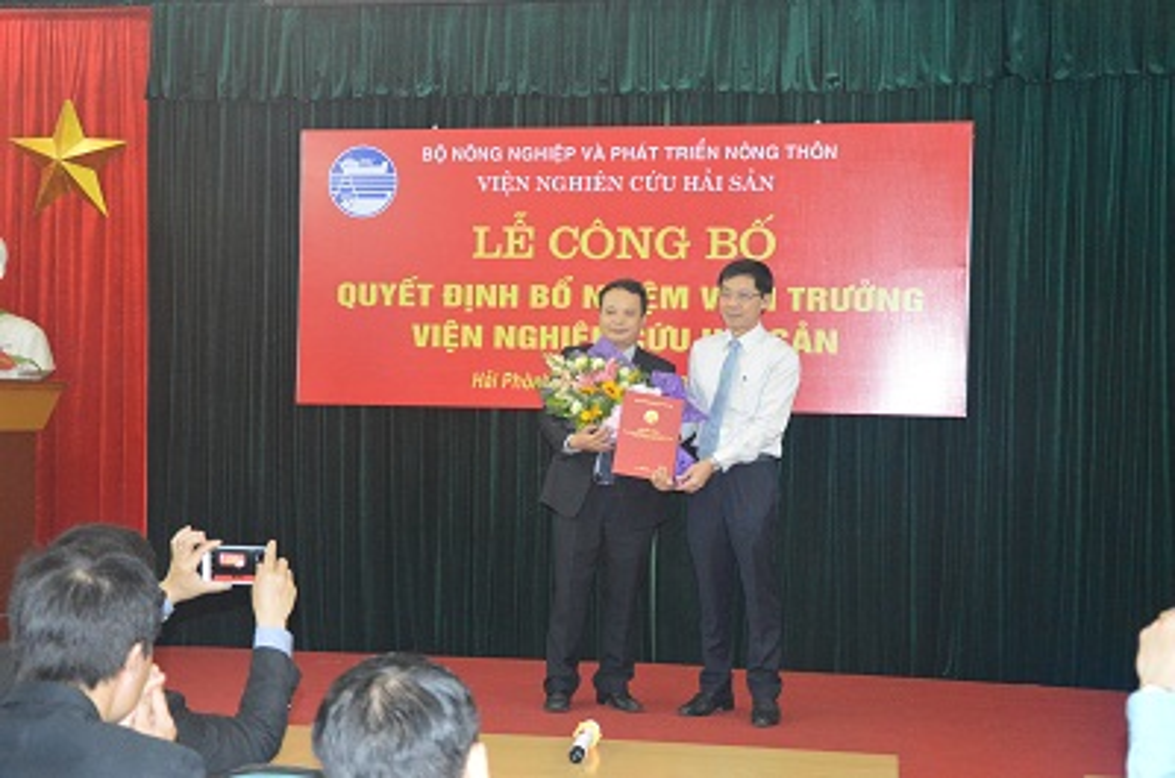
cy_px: 389
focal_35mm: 52
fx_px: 1710
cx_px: 588
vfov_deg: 25.6
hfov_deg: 37.9
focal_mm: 35
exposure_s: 1/60
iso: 3200
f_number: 4.5
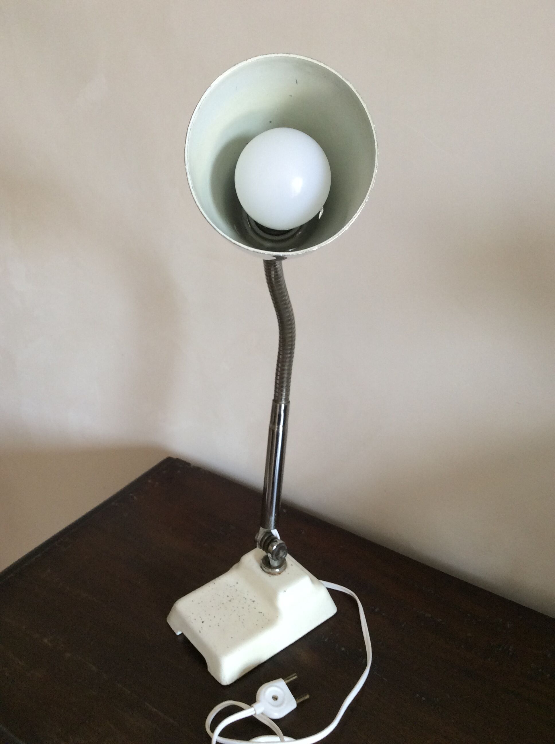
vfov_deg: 56.9
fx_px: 686
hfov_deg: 44.1
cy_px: 372
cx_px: 278
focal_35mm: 32
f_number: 2.4
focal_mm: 3.3
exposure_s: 1/25
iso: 64
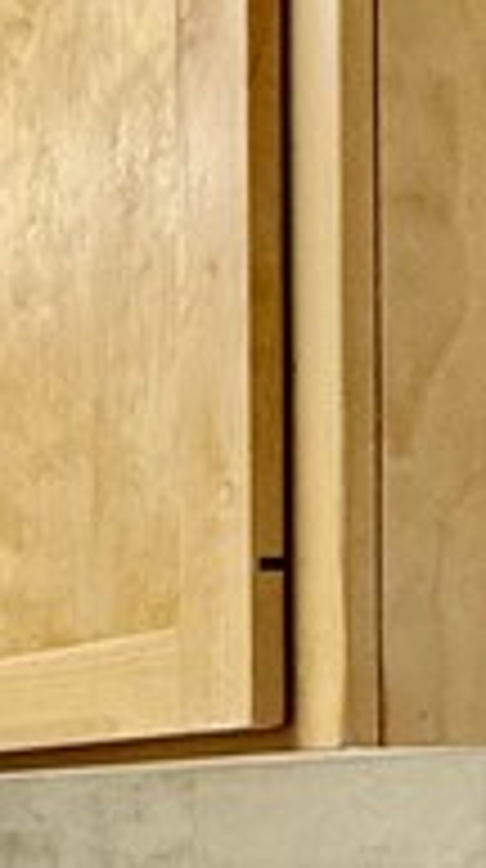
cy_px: 881
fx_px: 1863
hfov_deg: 10.3
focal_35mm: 81
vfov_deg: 24.9
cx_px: -1012
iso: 320
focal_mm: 2.22
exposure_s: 1/120
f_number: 2.2
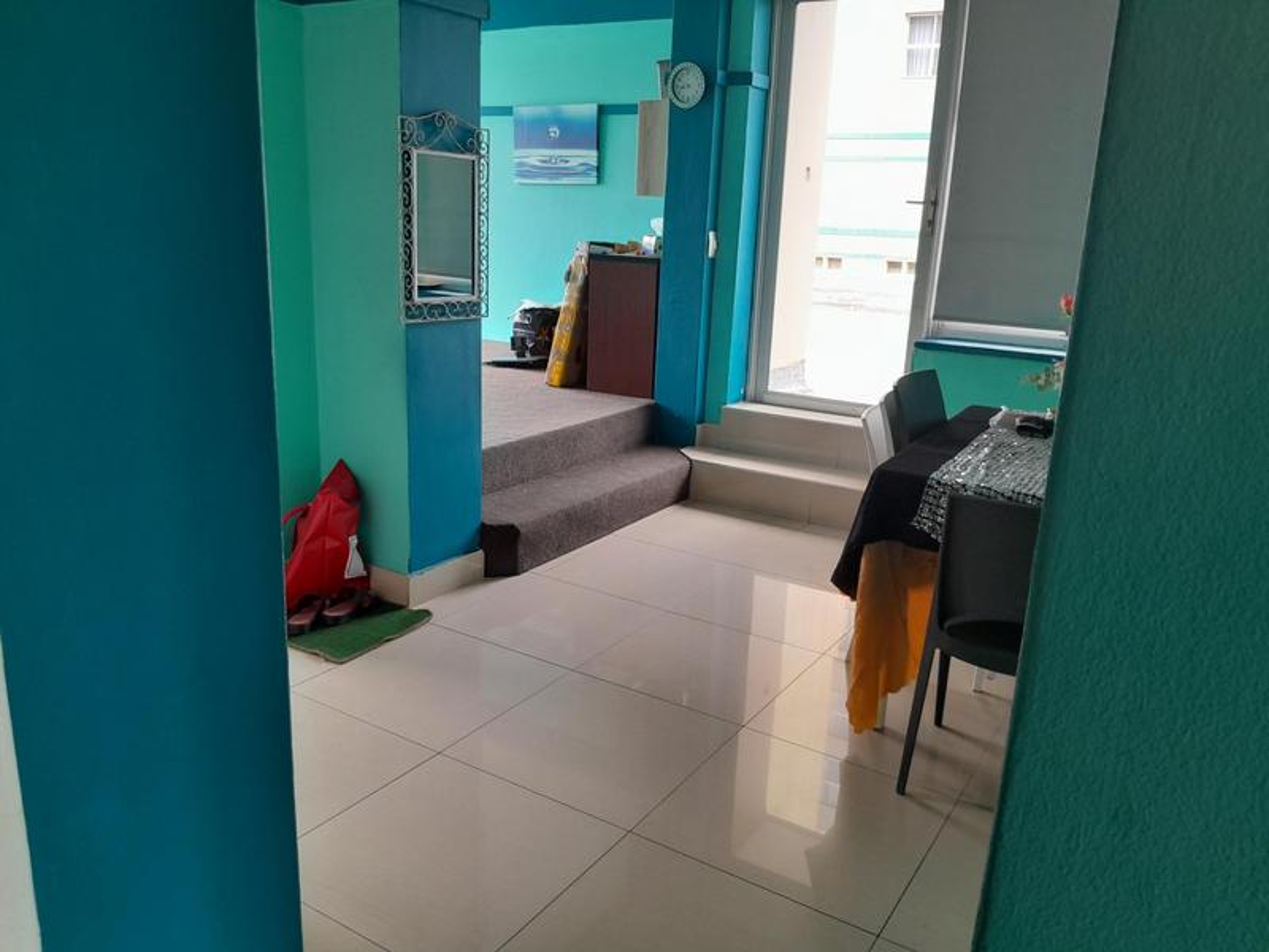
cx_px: 634
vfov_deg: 53.1
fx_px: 953
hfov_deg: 67.3
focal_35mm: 26
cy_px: 476
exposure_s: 1/50
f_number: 1.8
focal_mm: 3.98
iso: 125
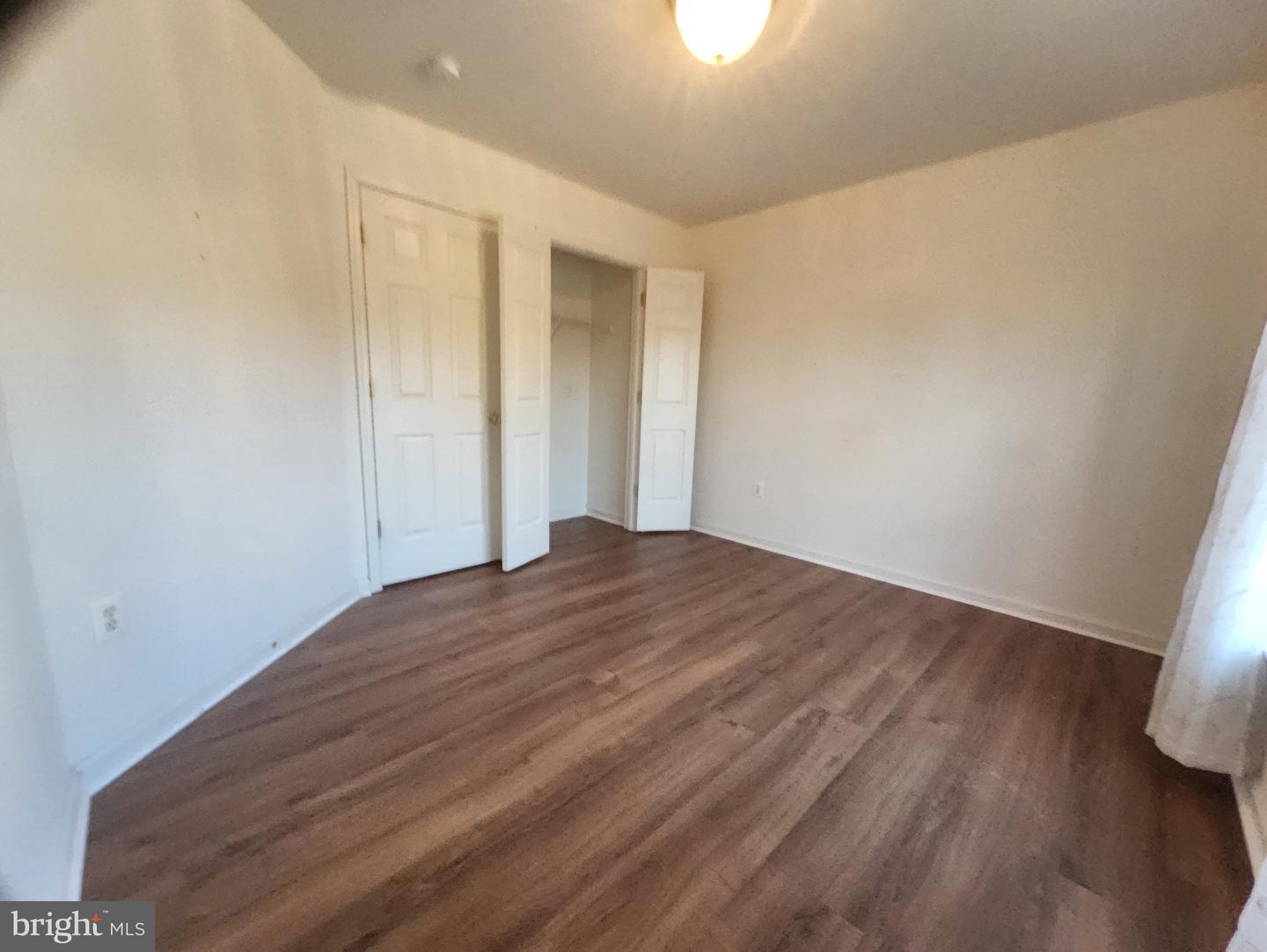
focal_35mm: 13
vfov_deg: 90.0
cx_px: 634
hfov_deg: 106.1
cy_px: 476
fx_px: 476
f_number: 2.2
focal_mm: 1.13
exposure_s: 1/50
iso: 160
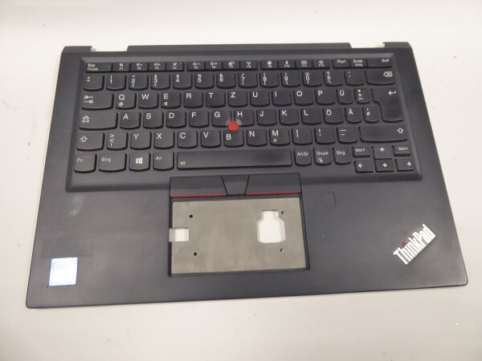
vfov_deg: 54.9
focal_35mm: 25
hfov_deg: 69.4
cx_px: 241
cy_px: 180
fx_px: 348
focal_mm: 4.3
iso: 400
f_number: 3.3
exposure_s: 1/30
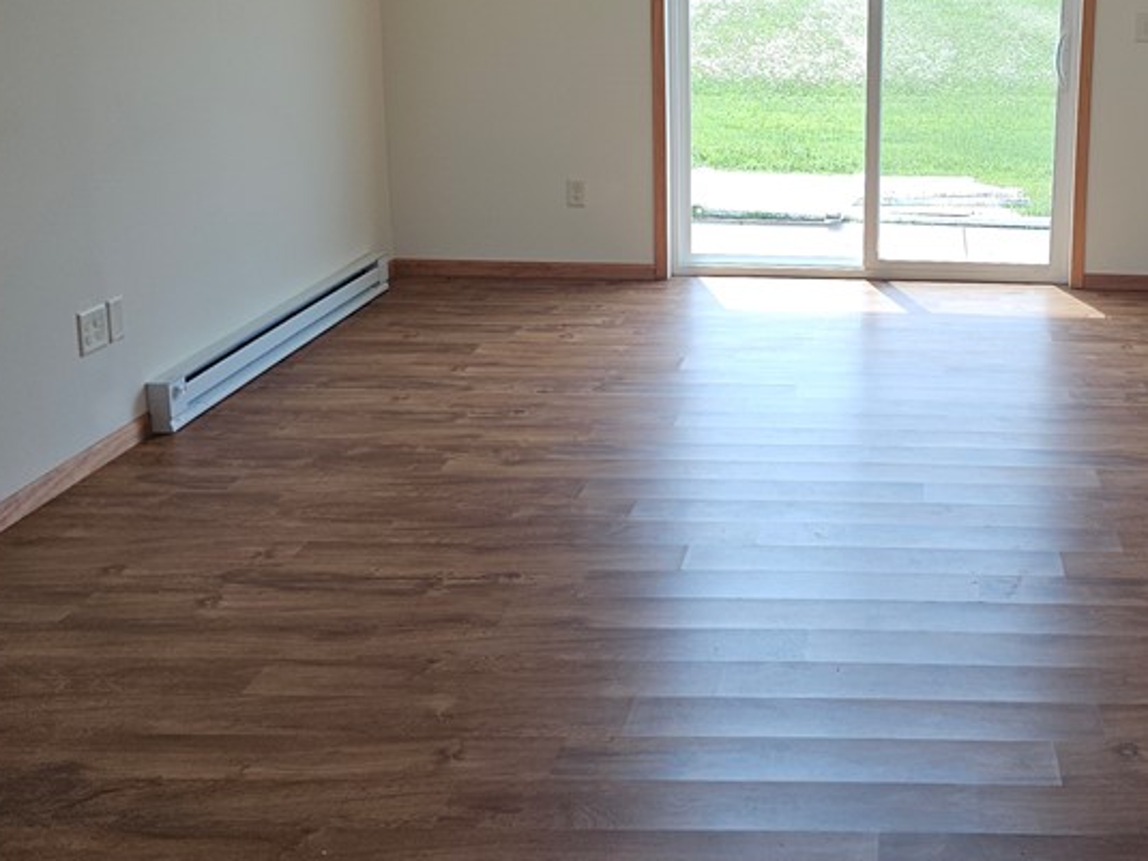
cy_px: 243
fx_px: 1459
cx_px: 966
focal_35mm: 44
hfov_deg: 40.6
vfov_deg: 32.4
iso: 16
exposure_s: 1/120
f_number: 1.7
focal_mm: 6.3
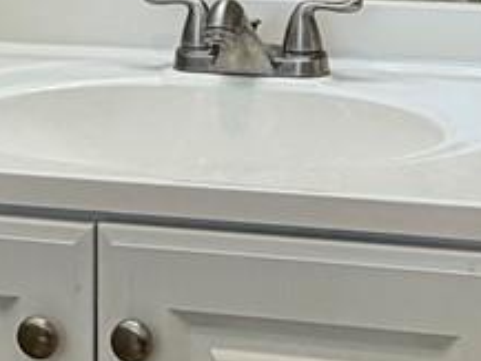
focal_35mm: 103
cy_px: -233
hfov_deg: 19.1
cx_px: 262
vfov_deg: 13.3
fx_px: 1432
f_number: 2.2
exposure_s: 1/120
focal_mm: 2.22
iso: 125
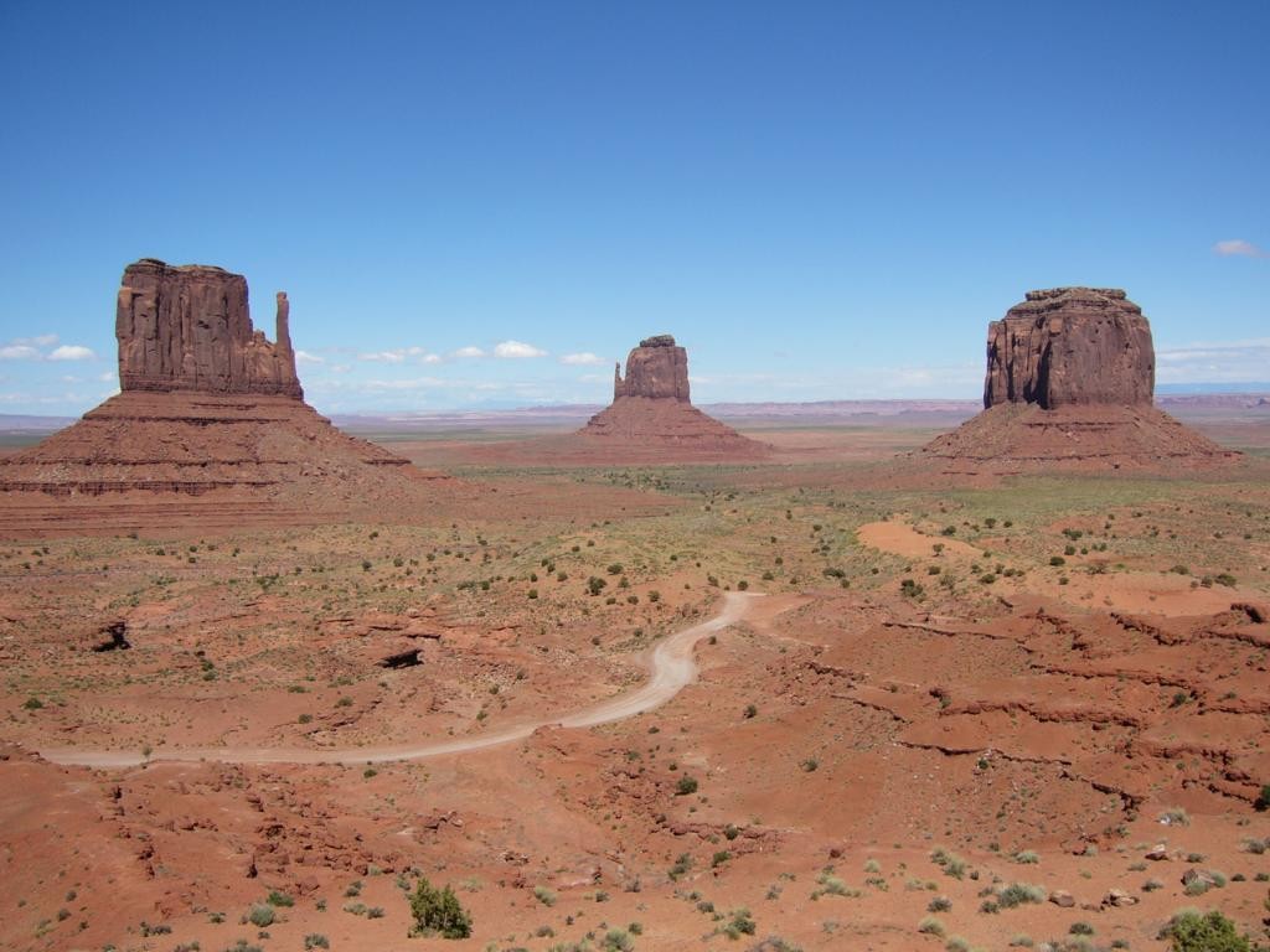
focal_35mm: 35
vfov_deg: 40.7
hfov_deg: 52.6
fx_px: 1284
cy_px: 476
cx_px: 635
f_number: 8
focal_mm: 5.8
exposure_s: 1/200
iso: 50
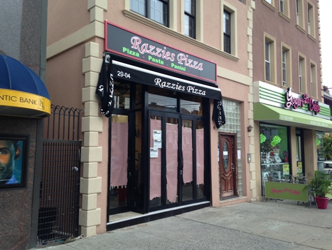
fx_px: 317
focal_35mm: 33
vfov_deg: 43.0
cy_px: 125
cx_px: 166
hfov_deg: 55.3
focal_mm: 4.12
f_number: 2.4
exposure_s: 1/137
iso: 50
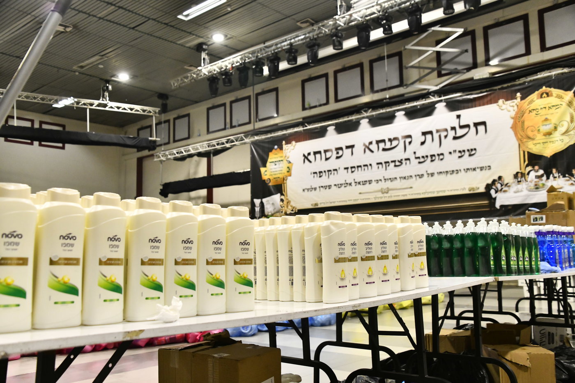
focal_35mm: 34
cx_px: 288
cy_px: 192
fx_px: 543
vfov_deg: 38.9
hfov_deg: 55.8
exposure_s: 1/200
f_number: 5.6
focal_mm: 34
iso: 2500
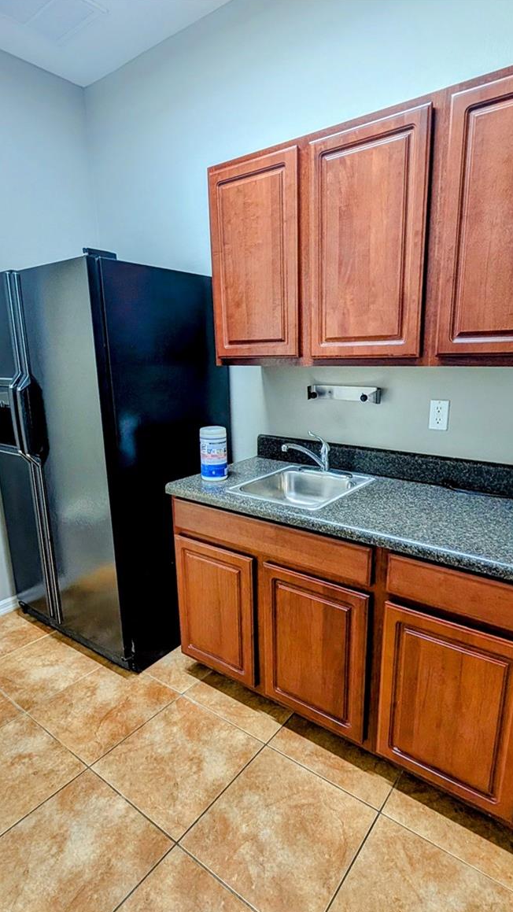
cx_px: 261
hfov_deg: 61.0
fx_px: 435
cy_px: 468
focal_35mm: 18
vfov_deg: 92.6
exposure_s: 1/30
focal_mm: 2.02
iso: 126
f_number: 1.7
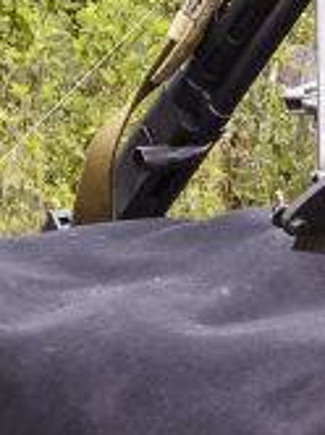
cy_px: 254
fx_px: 3125
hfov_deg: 5.9
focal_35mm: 249
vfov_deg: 8.0
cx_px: 278
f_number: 9
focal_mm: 22
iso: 200
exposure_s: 1/50
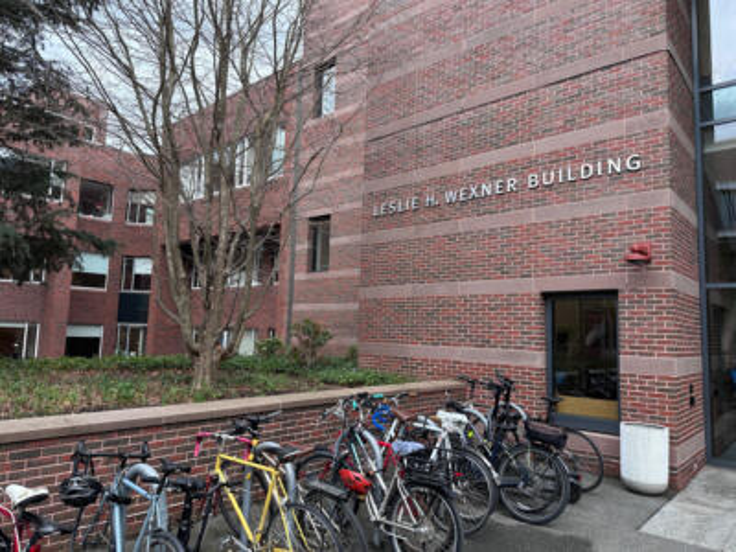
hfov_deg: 71.6
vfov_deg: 56.8
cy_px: 276
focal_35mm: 24
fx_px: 510
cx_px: 368
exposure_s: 1/508
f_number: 1.8
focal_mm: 6.9
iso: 80
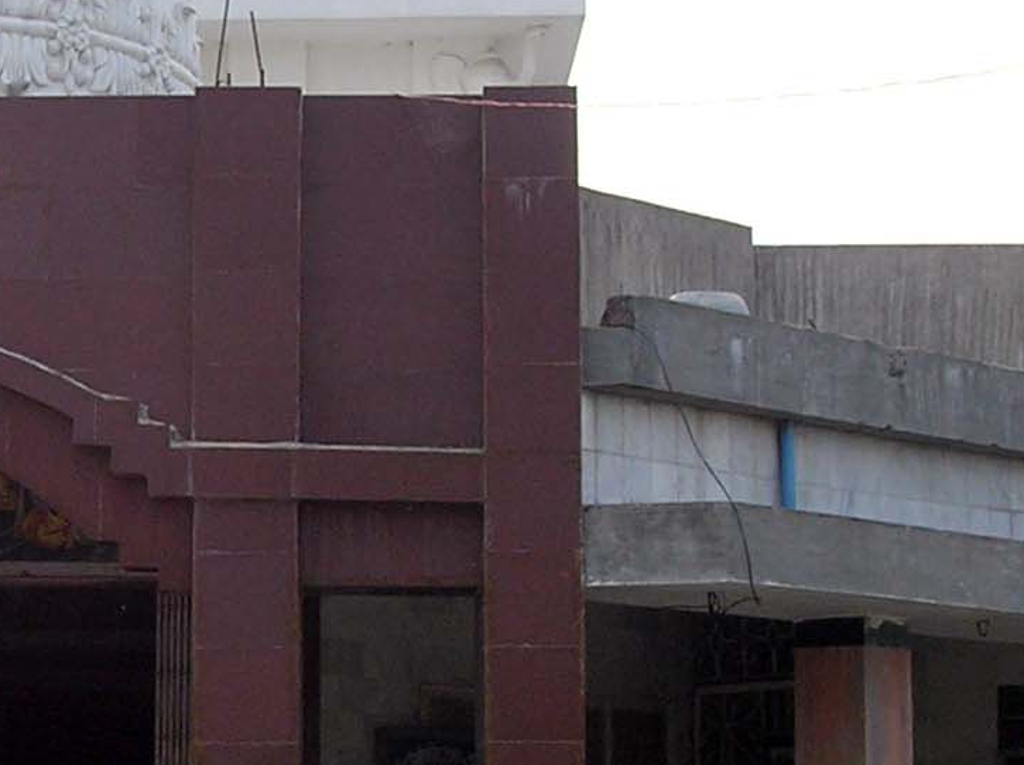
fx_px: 3546
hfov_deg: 16.2
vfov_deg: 12.3
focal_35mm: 120
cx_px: 37
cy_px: 491
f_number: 5
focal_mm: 6.4
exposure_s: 1/81.3
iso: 50
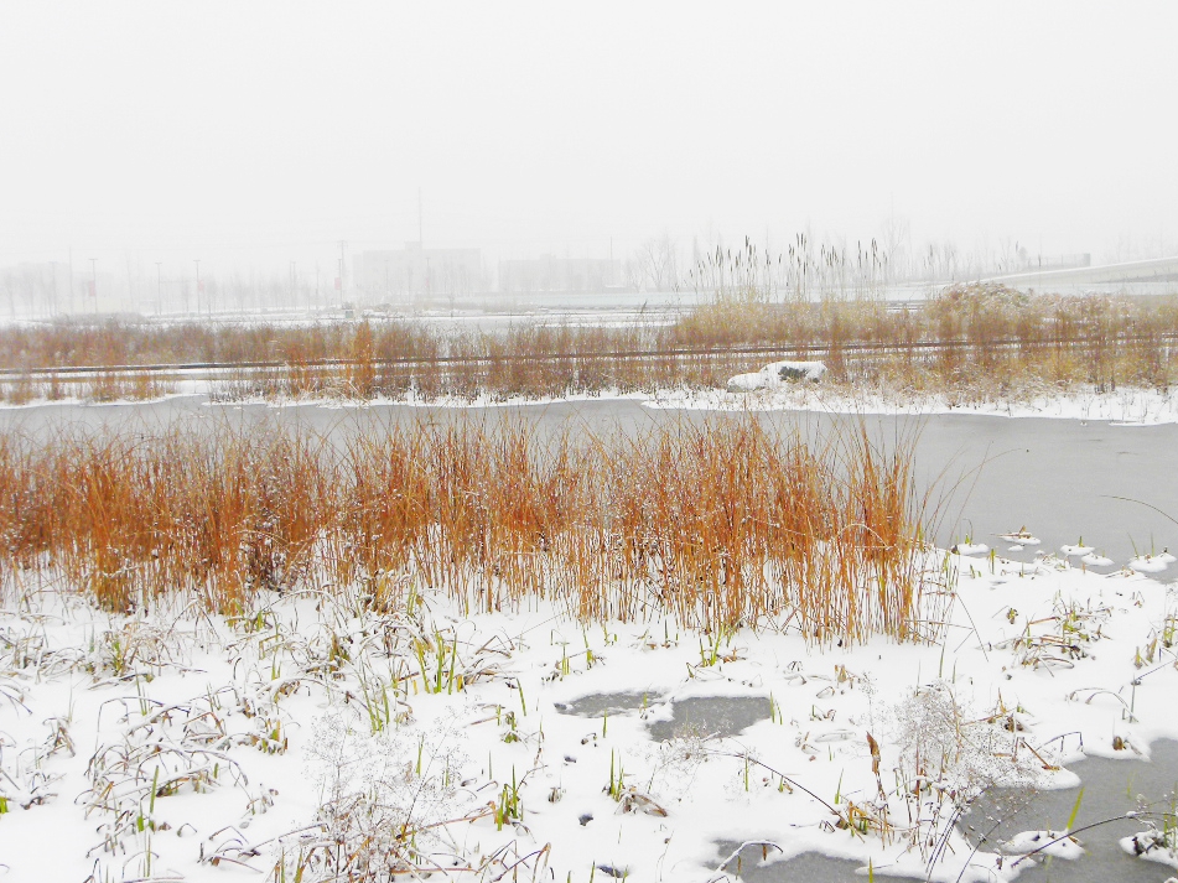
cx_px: 659
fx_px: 1191
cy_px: 355
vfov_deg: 40.5
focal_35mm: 35
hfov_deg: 52.5
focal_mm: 4.6
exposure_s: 1/228
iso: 64
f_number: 5
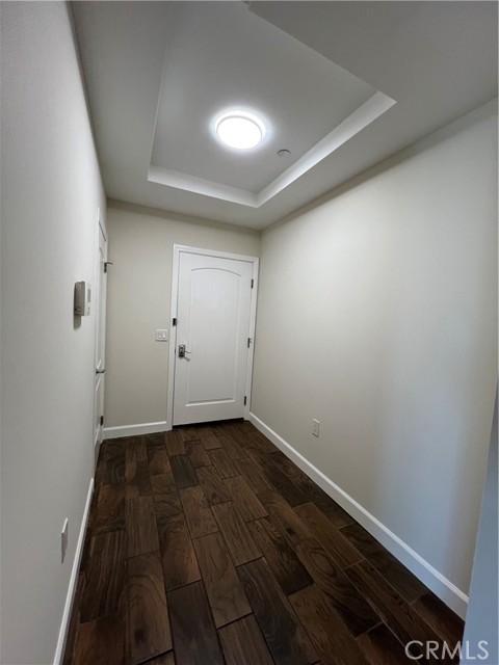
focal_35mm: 13
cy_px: 332
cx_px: 250
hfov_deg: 89.9
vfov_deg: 106.2
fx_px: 250
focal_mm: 1.57
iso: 125
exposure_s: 1/120
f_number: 1.8
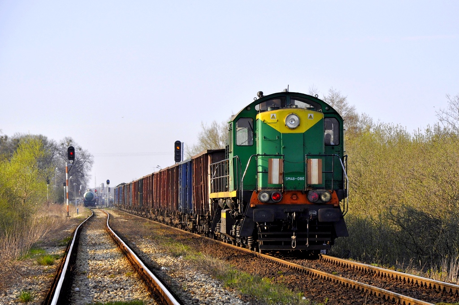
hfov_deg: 13.1
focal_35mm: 158
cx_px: 230
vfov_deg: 8.7
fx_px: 2006
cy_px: 152
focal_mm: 105
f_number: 9
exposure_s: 1/320
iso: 200
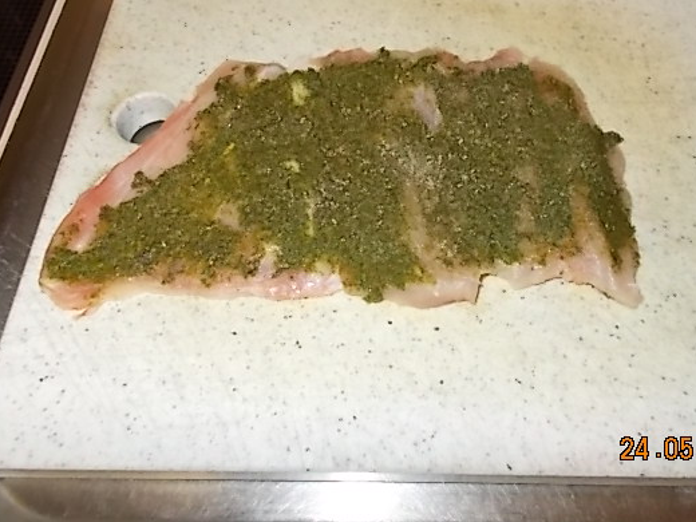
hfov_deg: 56.7
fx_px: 643
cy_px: 203
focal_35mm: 32
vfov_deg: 43.9
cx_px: 381
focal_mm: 4.6
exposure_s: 1/25
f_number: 3.2
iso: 200
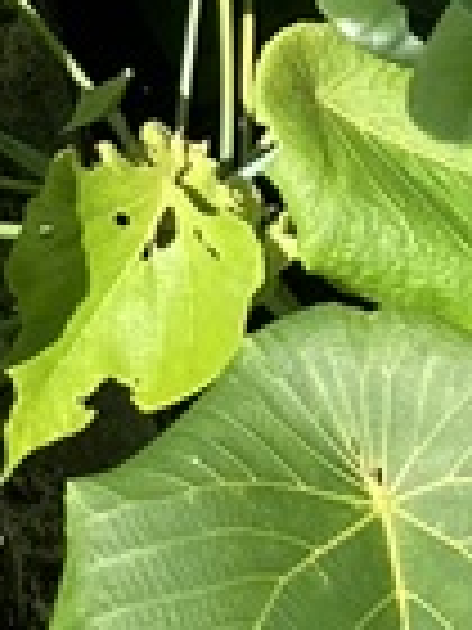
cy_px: -945
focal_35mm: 177
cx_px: -787
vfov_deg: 9.7
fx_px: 3218
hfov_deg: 7.6
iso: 32
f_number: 1.8
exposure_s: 1/934
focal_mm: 3.99
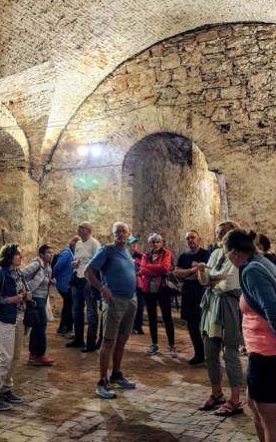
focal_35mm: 44
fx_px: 529
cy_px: 183
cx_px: 84
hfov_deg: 28.9
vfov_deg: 45.1
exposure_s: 1/33
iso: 500
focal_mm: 6.4
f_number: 1.8
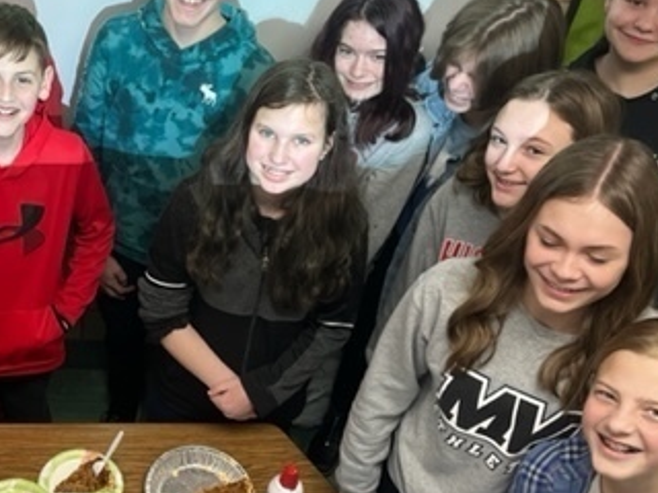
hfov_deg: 35.6
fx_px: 988
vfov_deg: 27.9
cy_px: 318
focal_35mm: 52
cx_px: 127
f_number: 1.6
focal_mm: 5.1
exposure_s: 1/60
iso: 80
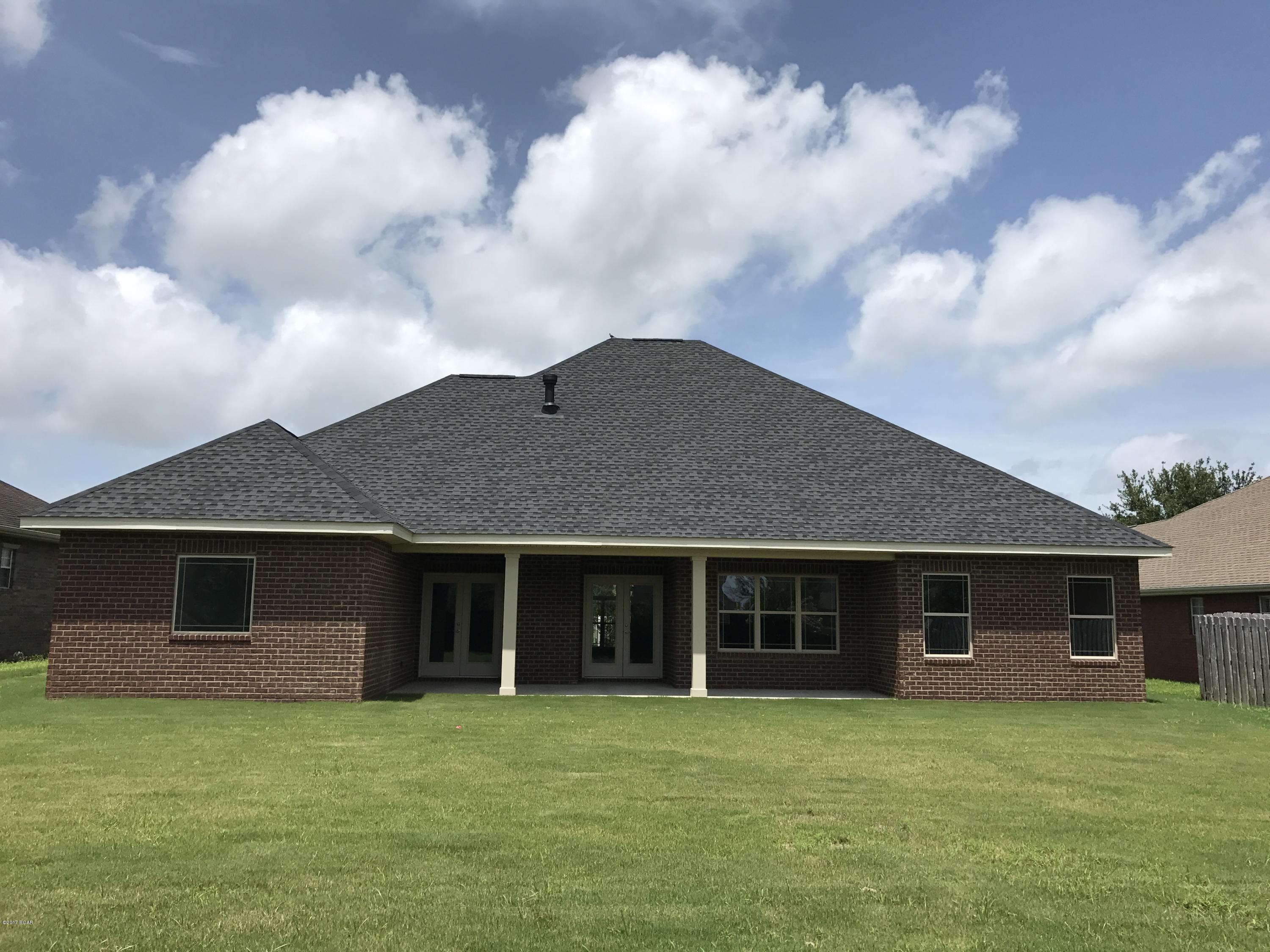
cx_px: 635
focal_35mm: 28
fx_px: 1027
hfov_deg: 63.4
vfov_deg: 49.7
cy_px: 476
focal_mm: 3.99
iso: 20
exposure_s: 1/3690
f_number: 1.8
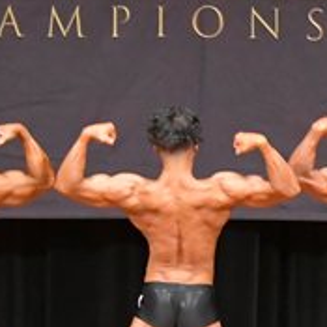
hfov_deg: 3.2
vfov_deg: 3.2
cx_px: 565
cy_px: 271
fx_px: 5910
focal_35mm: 553
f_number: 5.6
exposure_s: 1/400
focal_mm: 98
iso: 8000
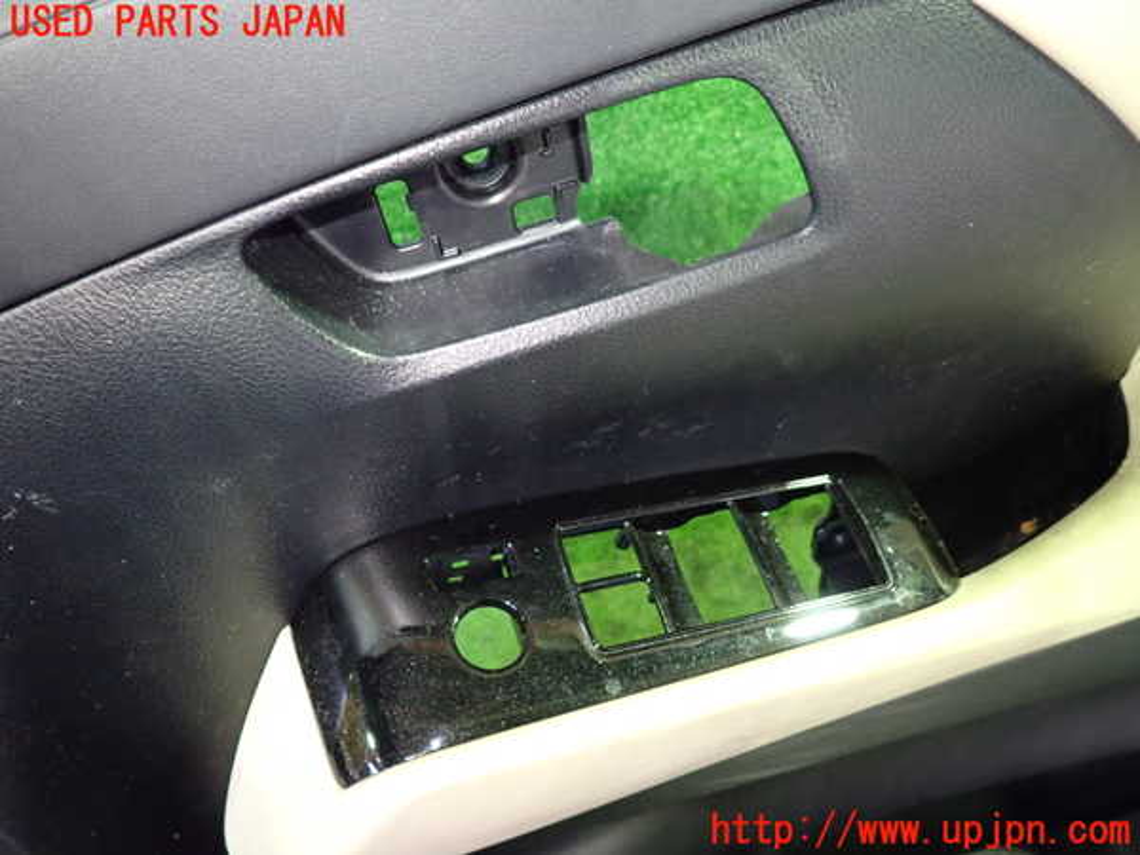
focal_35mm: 25
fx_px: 823
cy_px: 428
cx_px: 570
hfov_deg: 69.4
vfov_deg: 54.9
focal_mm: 4.5
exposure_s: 1/25
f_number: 2
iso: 800
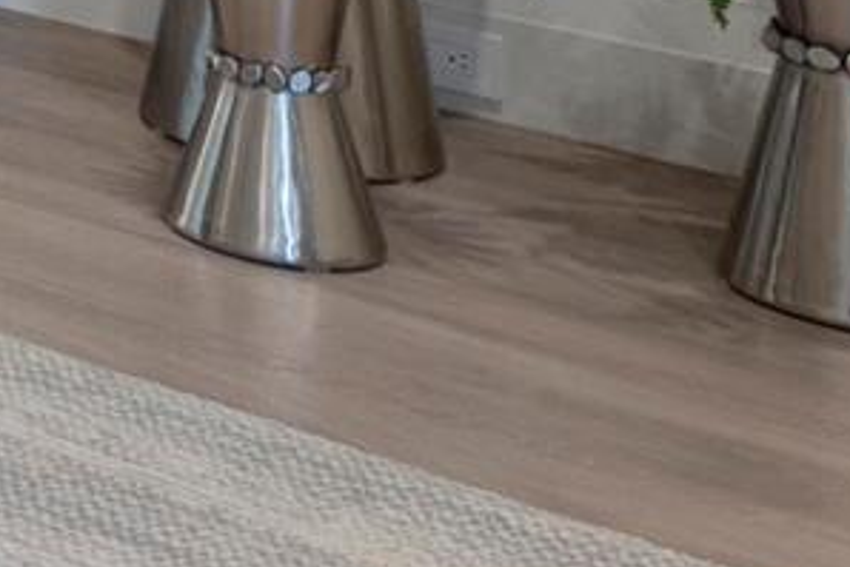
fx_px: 2598
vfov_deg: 11.4
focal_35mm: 110
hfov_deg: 12.0
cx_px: -1529
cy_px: -510
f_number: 9
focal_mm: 16
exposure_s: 1/1.25
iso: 280
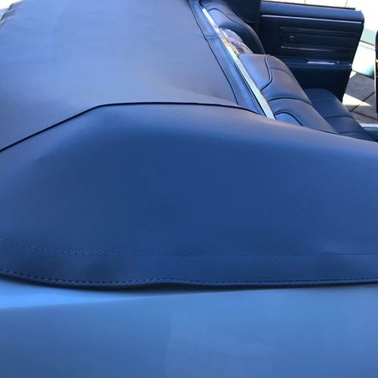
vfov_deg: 48.5
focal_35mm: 34
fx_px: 420
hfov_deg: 48.3
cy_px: 191
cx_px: 218
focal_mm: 3.99
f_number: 1.8
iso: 20
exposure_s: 1/238
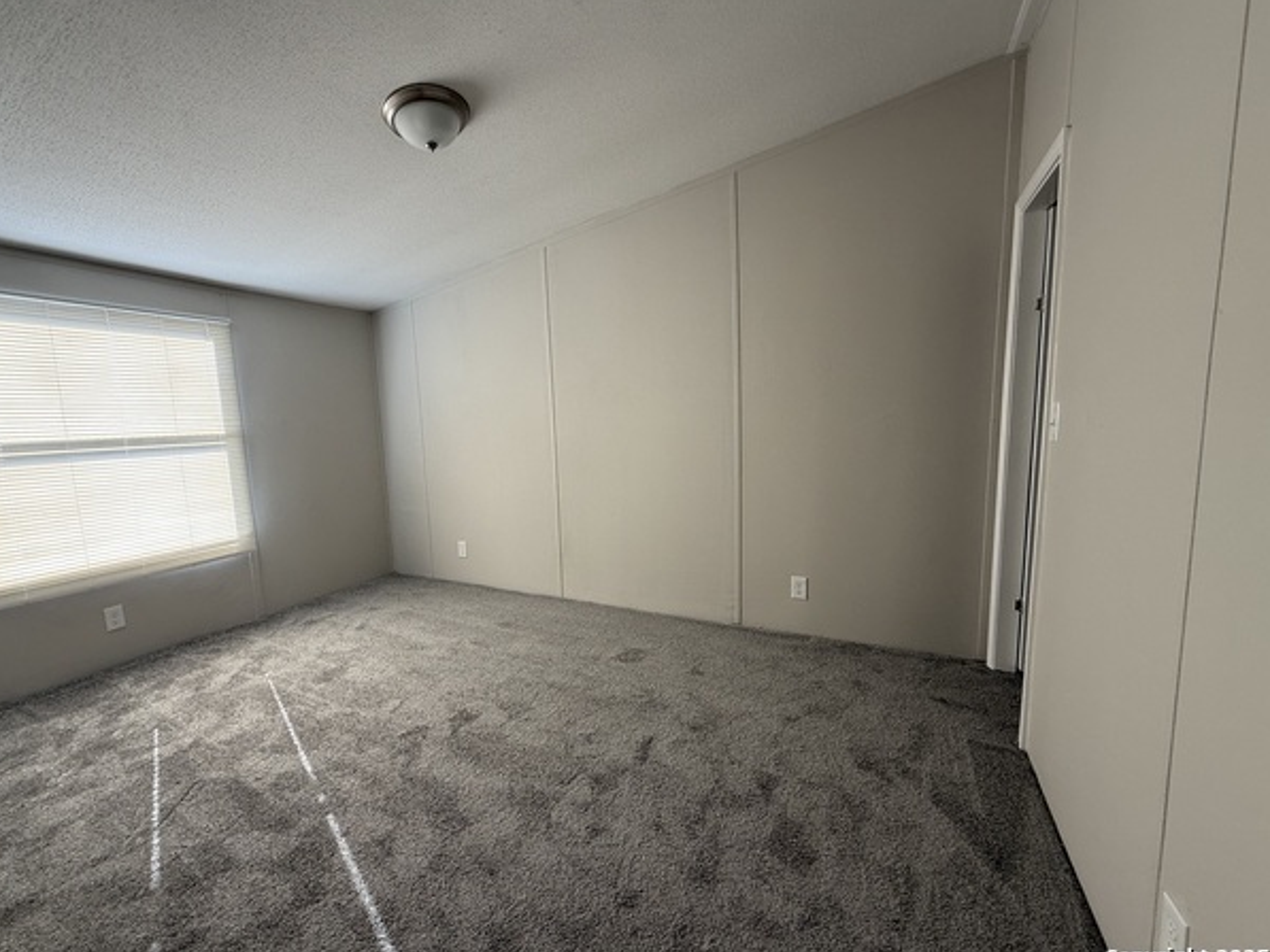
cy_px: 484
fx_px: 550
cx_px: 594
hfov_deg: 98.0
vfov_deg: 81.8
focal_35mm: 15
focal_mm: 2.22
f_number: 2.2
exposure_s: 1/99
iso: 64
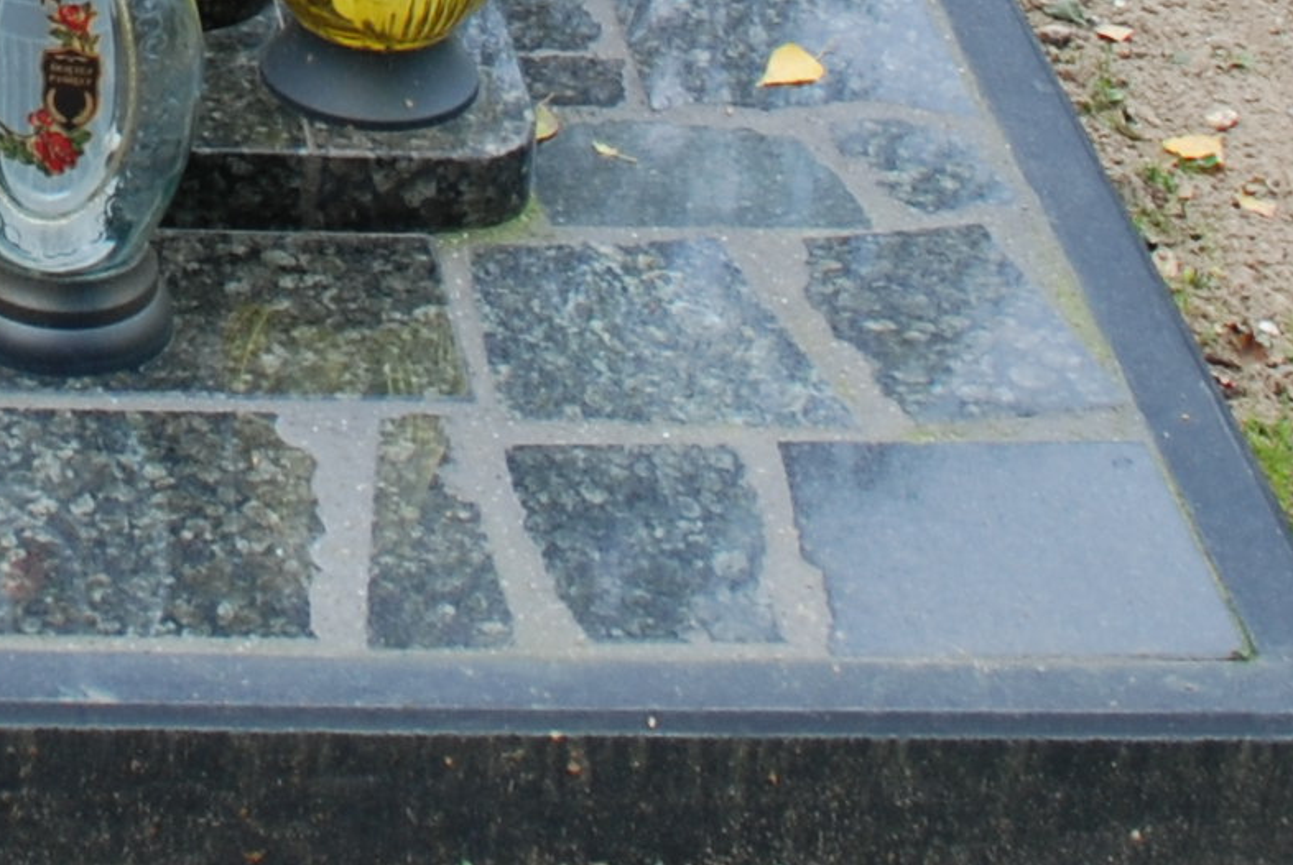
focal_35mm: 133
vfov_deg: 9.5
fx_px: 4782
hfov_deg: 14.9
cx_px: -232
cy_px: -975
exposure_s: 1/125
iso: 180
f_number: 5.6
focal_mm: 18
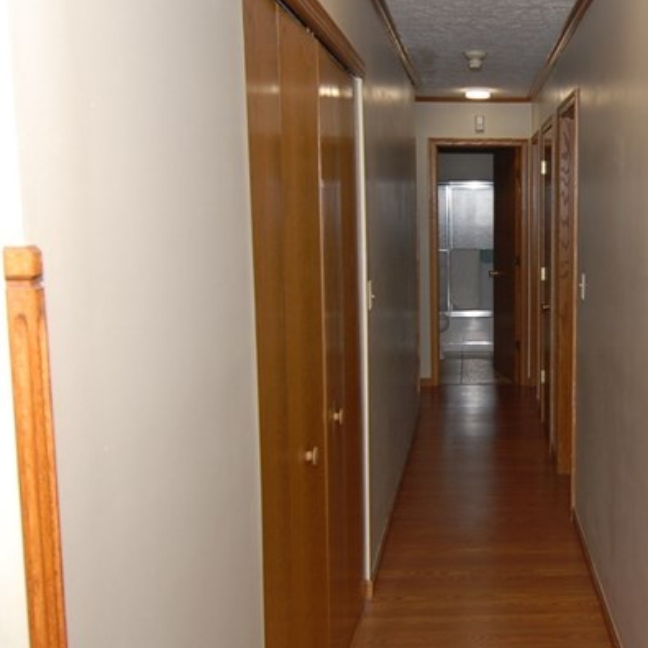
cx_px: 534
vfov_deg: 40.0
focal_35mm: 42
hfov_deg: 38.3
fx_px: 890
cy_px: 323
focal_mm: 12
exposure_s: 1/60
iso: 200
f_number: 5
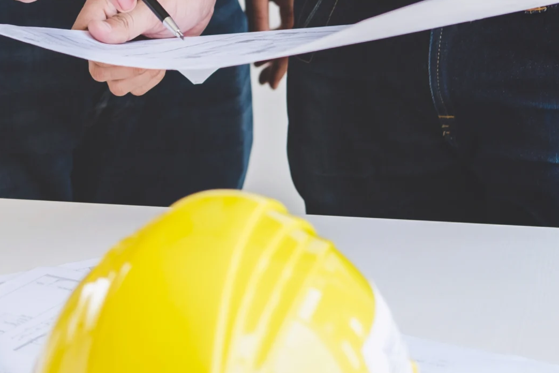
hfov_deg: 15.7
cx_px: 105
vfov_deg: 10.4
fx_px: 2018
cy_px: -28
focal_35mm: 130
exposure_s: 1/200
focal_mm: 35
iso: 200
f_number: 2.8
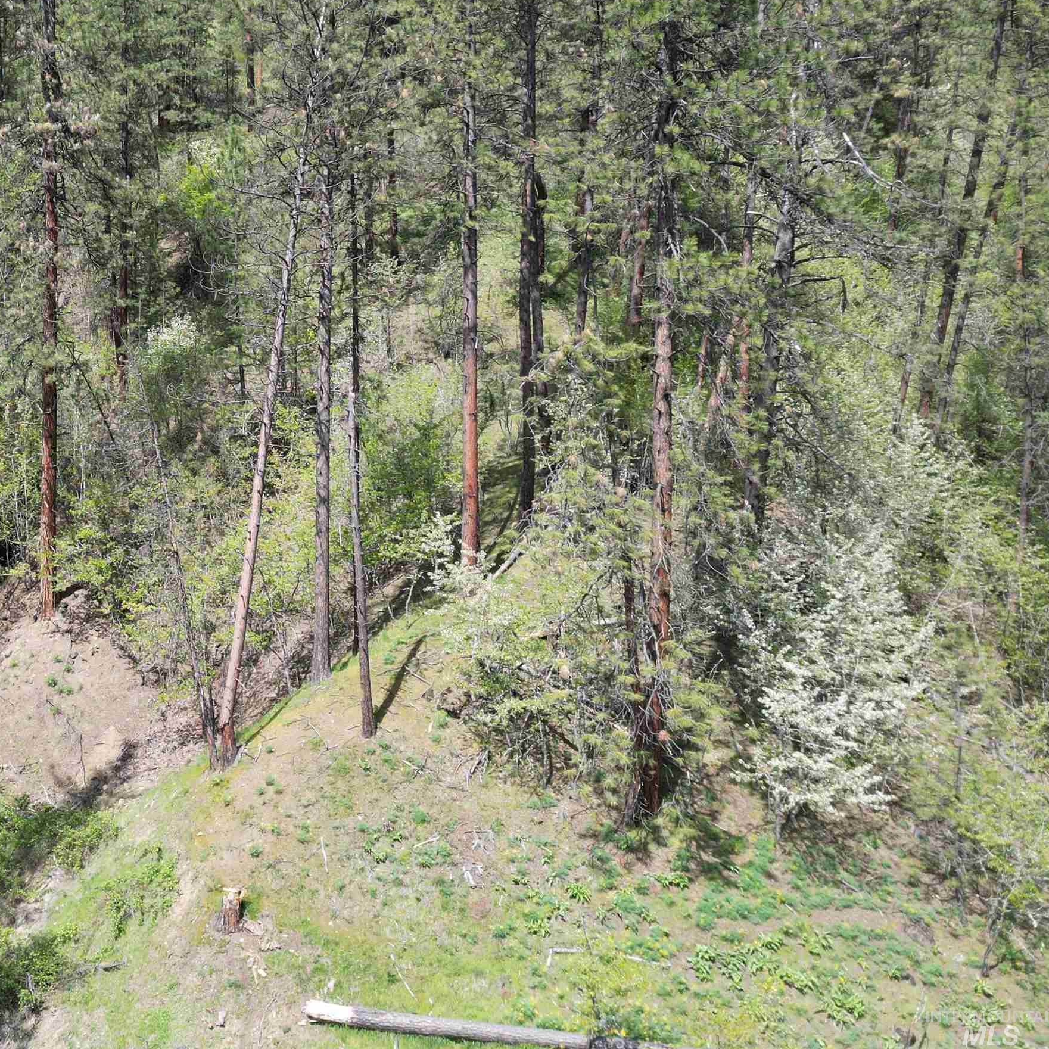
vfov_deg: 44.6
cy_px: 393
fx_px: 1269
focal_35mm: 37
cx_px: 148
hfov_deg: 42.0
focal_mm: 6.72
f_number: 1.7
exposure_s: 1/1000
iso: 100
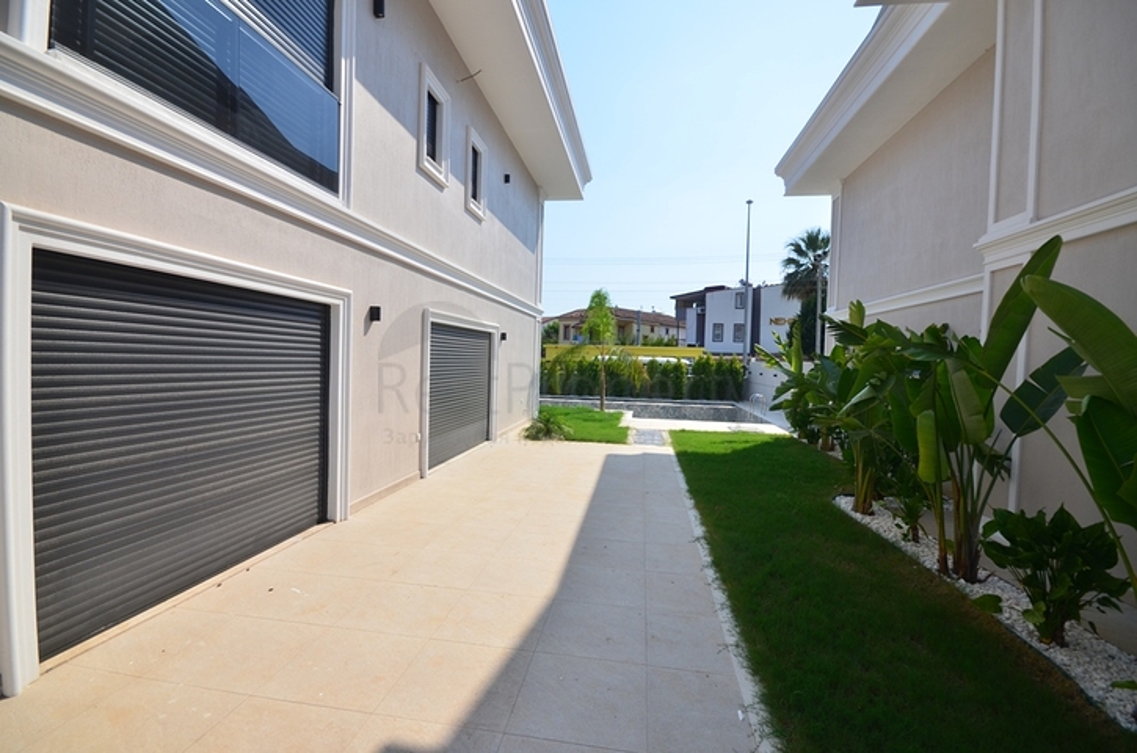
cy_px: 376
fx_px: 473
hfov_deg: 100.5
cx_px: 568
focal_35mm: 15
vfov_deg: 77.1
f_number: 10
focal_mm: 10
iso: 200
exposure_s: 1/320
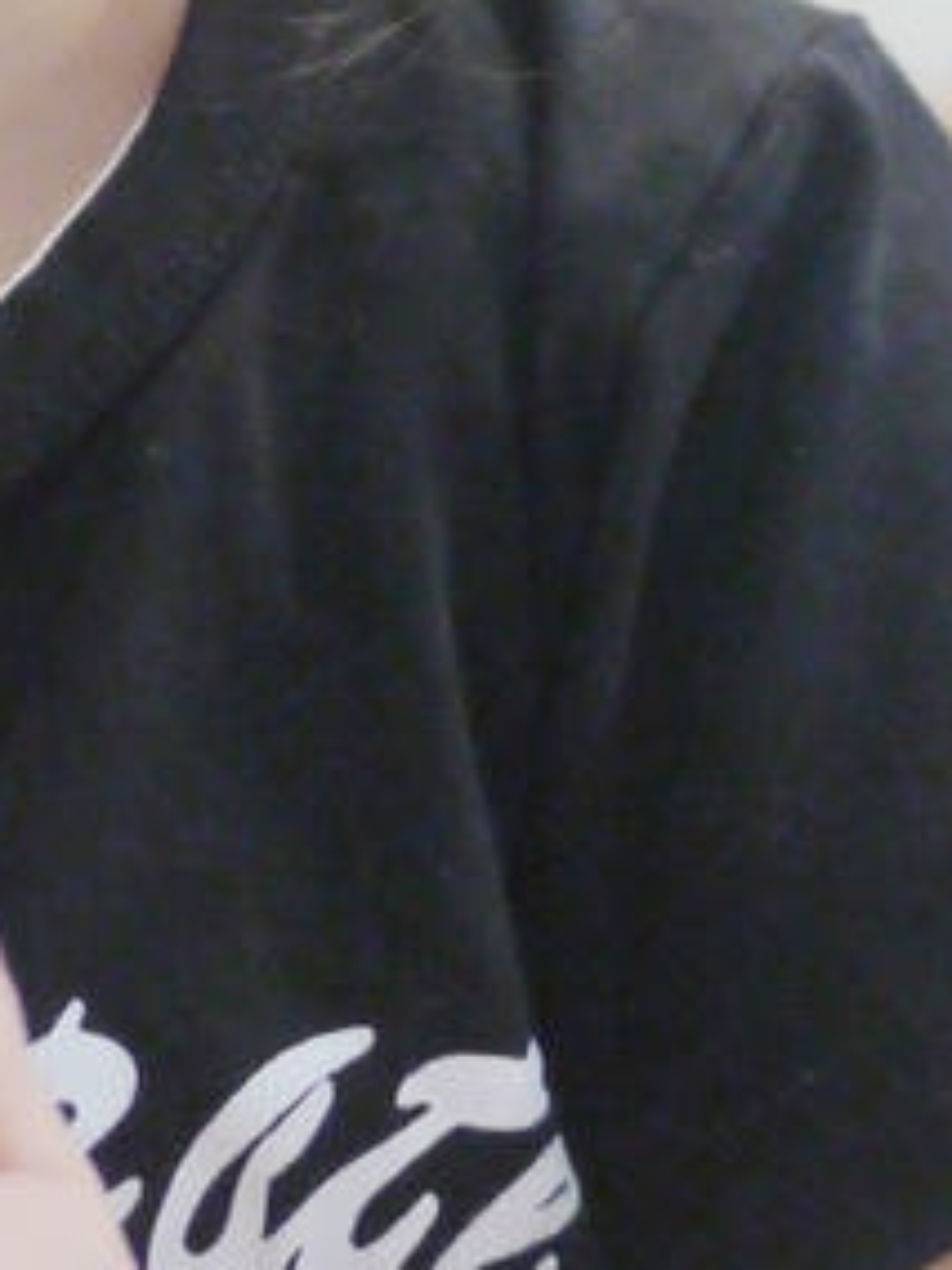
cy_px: 125
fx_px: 8251
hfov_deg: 6.6
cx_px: 206
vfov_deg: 8.8
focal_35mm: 225
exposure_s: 1/60
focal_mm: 20
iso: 640
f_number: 1.7
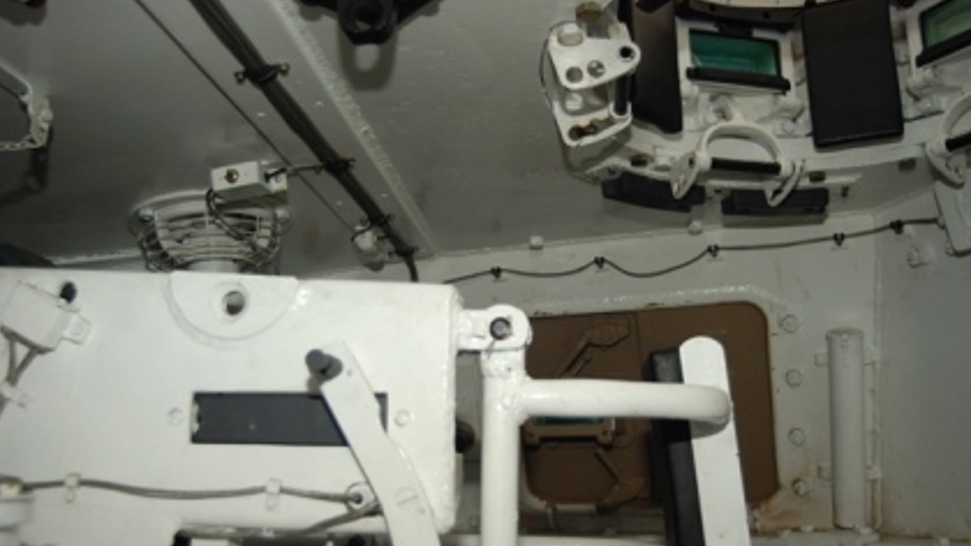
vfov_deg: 24.9
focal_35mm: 48
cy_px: 310
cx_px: 484
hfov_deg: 42.9
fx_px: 1236
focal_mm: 30
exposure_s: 1/60
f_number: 4.5
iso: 400
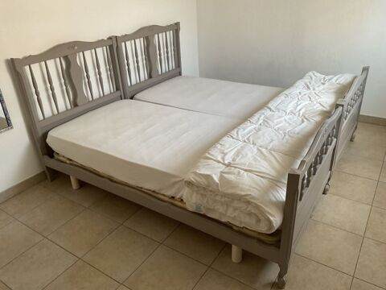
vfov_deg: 48.2
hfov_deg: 61.7
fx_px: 323
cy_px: 145
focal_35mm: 29
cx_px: 193
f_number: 1.8
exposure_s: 1/60
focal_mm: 3
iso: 125
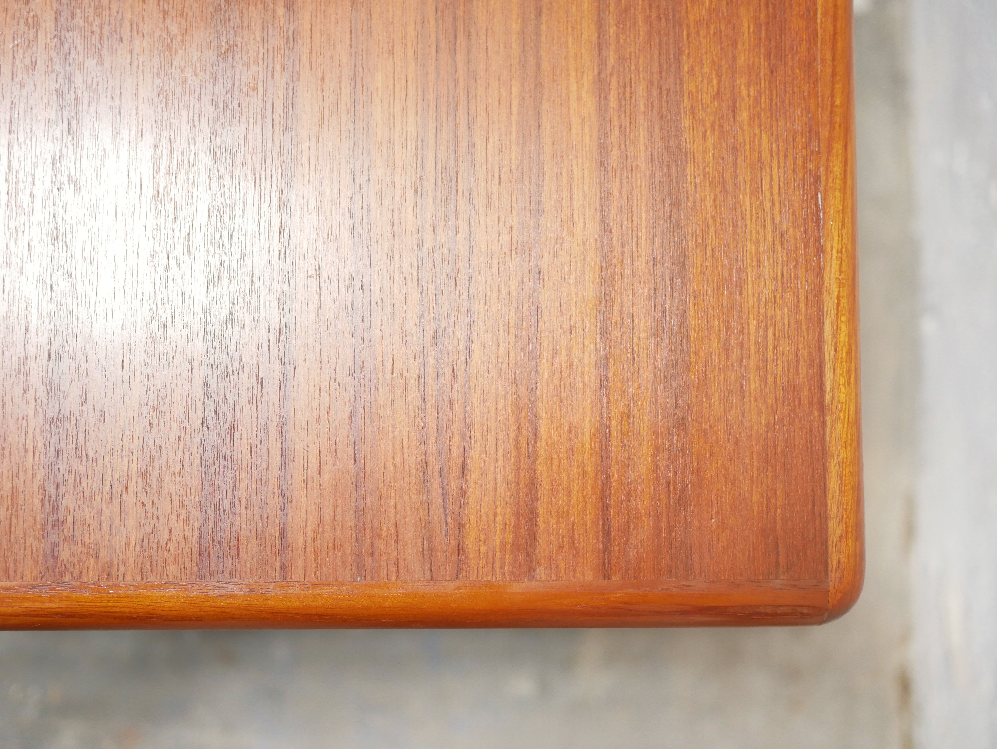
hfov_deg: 46.8
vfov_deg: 36.0
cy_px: 374
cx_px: 498
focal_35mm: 40
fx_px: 1153
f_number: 1.7
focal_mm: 20
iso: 640
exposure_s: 1/60
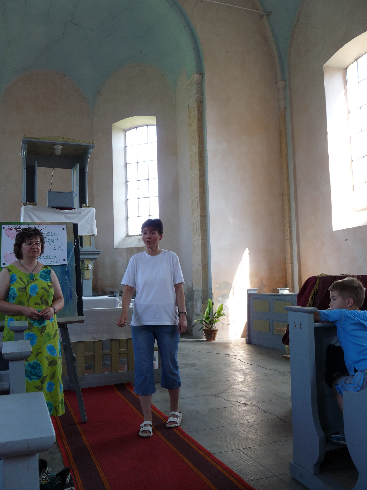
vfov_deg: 58.4
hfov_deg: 45.4
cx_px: 184
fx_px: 438
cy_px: 245
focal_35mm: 31
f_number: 3
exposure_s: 1/50
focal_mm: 5.5
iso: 100
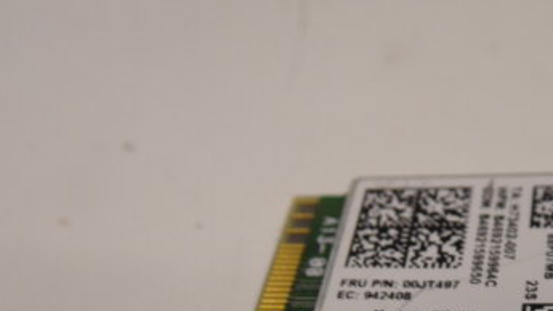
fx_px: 806
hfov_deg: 36.9
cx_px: 422
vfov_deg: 20.7
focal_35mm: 55
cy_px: 345
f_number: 3.5
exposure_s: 1/60
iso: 200
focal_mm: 5
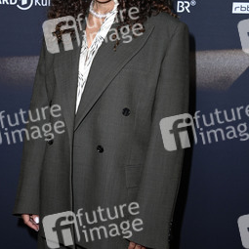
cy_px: 79
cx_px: 121
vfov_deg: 26.7
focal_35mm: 64
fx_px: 521
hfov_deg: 26.9
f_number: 5.6
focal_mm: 48
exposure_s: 1/250
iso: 1250
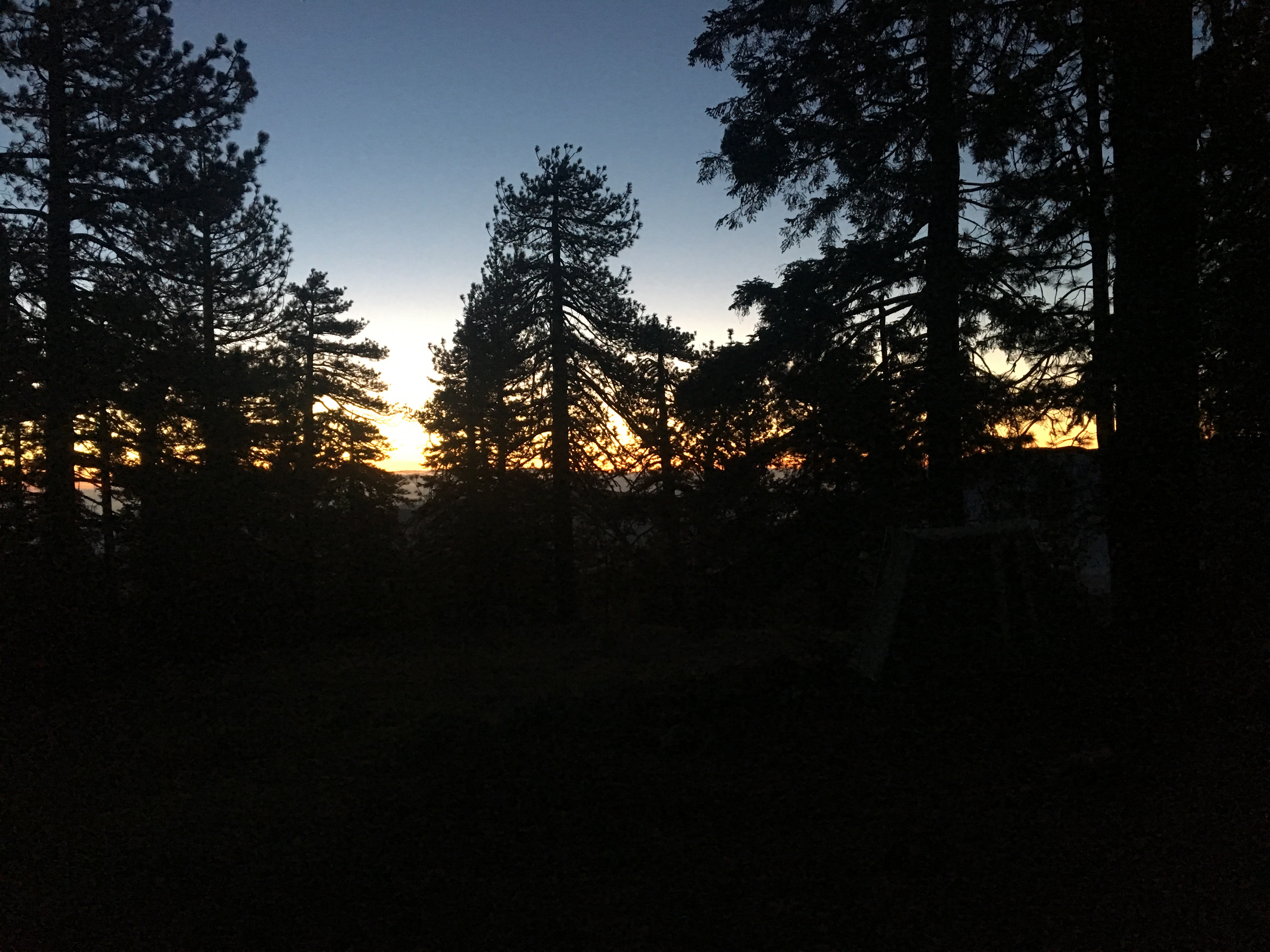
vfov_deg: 48.2
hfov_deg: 61.7
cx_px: 635
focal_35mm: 29
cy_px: 476
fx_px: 1064
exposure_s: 1/30
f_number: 2.2
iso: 200
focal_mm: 4.15
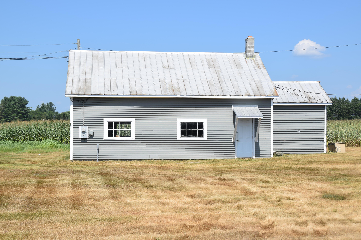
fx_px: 582
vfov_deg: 23.4
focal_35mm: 58
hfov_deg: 34.5
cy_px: 121
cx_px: 181
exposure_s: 1/500
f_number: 11
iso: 200
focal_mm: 38
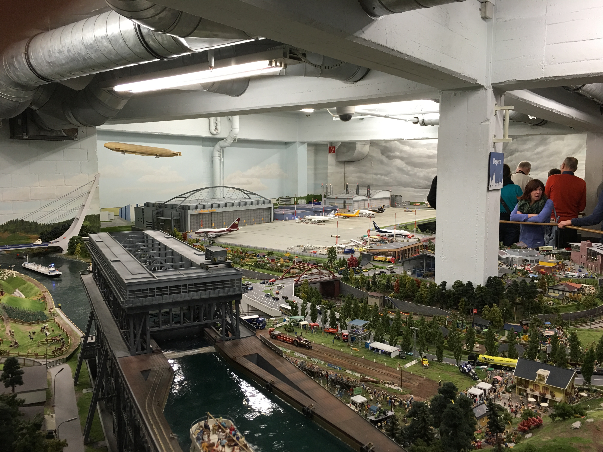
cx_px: 302
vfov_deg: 48.2
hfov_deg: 61.7
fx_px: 505
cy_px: 226
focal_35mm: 29
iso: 50
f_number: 2.2
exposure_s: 1/17
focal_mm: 4.15
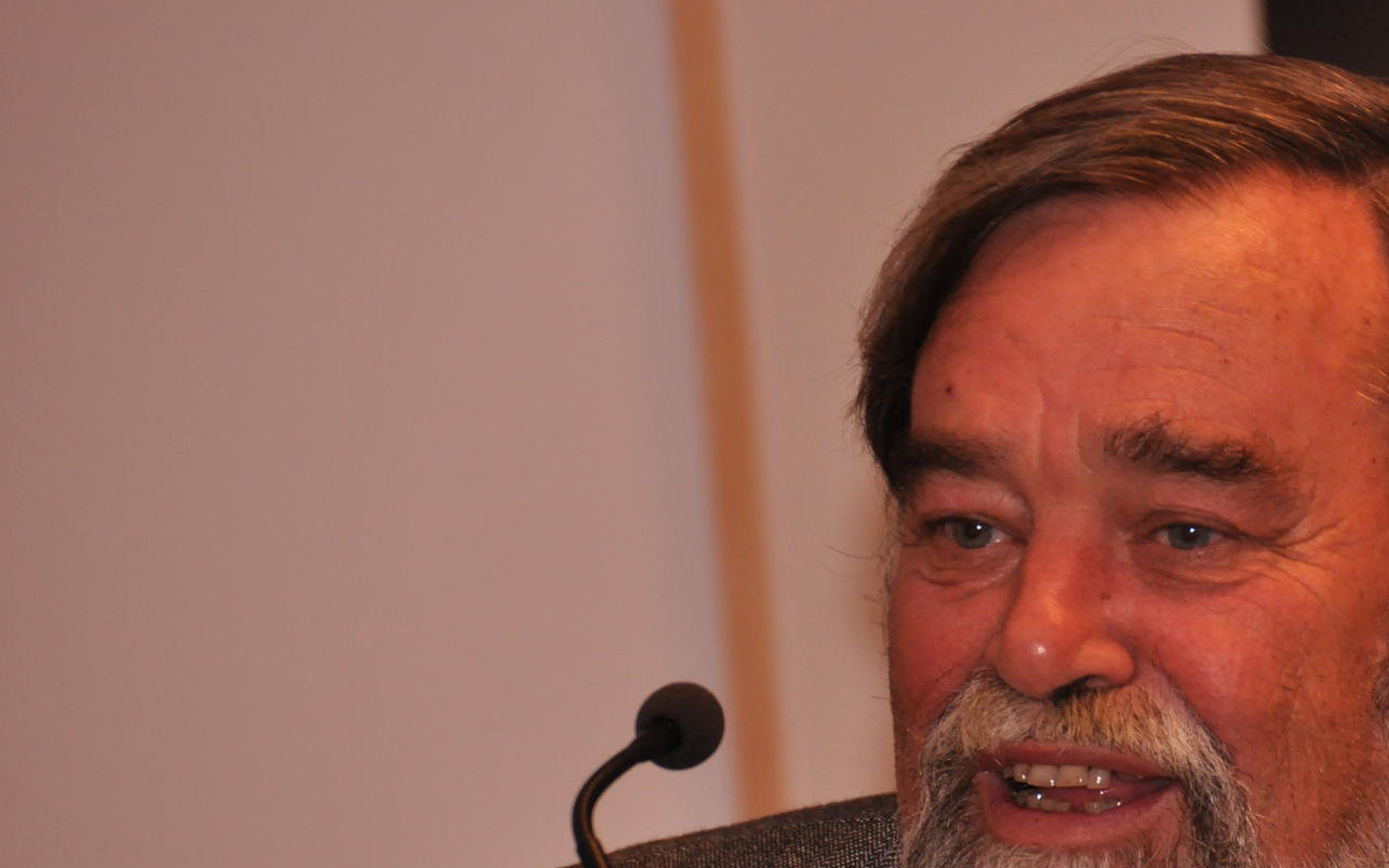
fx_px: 26989
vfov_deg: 1.8
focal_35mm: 713
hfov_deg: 2.9
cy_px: 605
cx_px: 1030
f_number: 5.6
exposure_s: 1/100
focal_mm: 300
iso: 1000
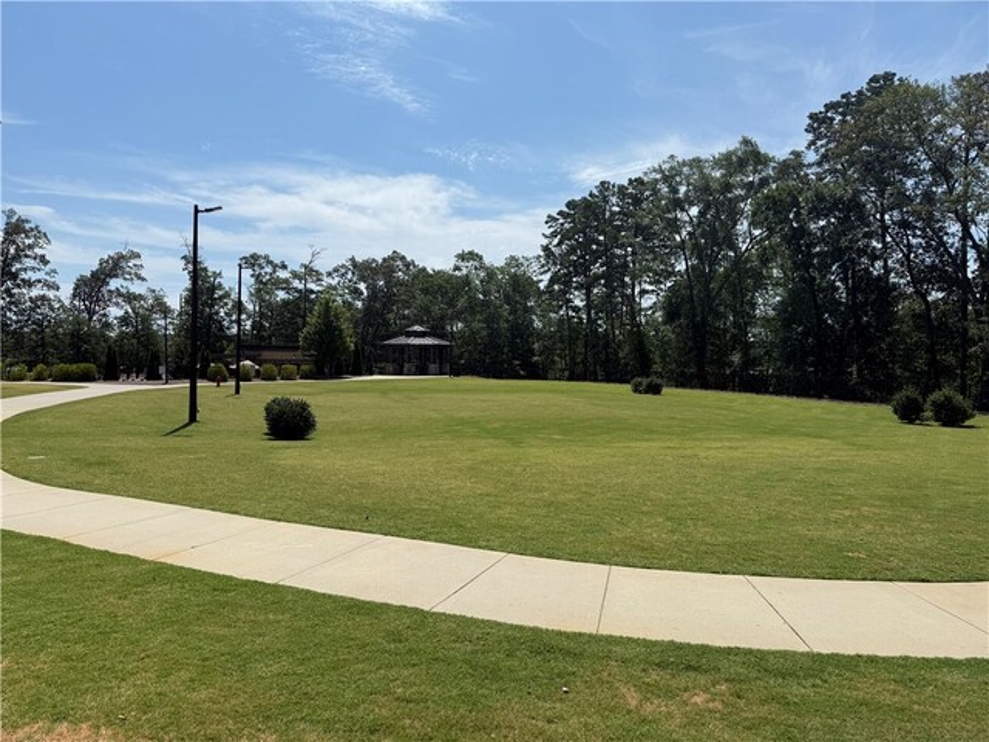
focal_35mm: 24
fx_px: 686
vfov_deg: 56.8
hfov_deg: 71.6
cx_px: 494
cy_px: 371
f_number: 1.78
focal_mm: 6.76
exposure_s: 1/8130
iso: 80
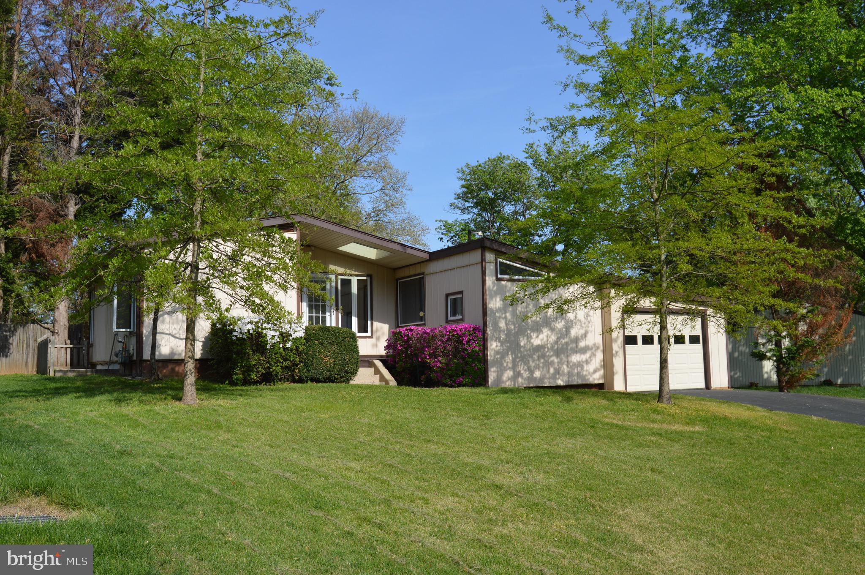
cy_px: 288
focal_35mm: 33
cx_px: 432
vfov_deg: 39.9
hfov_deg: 57.3
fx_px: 792
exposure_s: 1/250
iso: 100
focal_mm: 22
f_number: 8
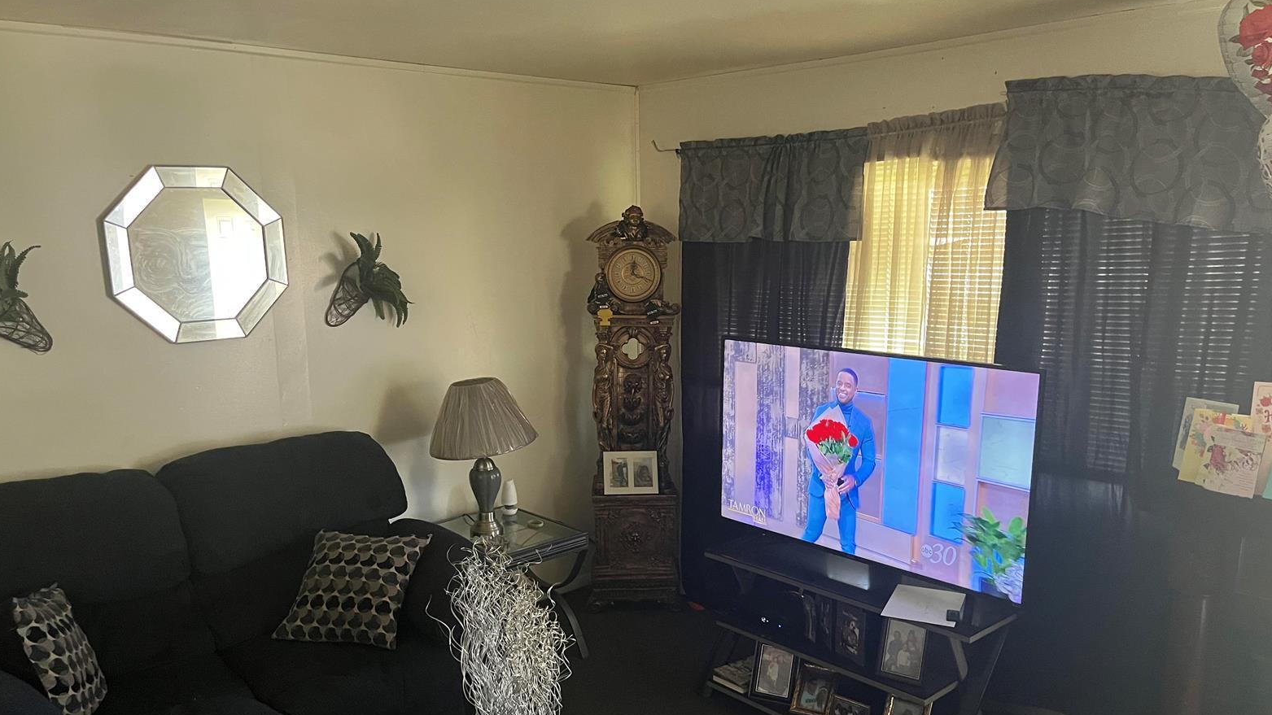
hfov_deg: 66.1
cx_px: 634
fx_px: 978
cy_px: 426
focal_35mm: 29
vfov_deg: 40.0
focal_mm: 5.1
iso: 500
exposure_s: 1/45
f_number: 1.6
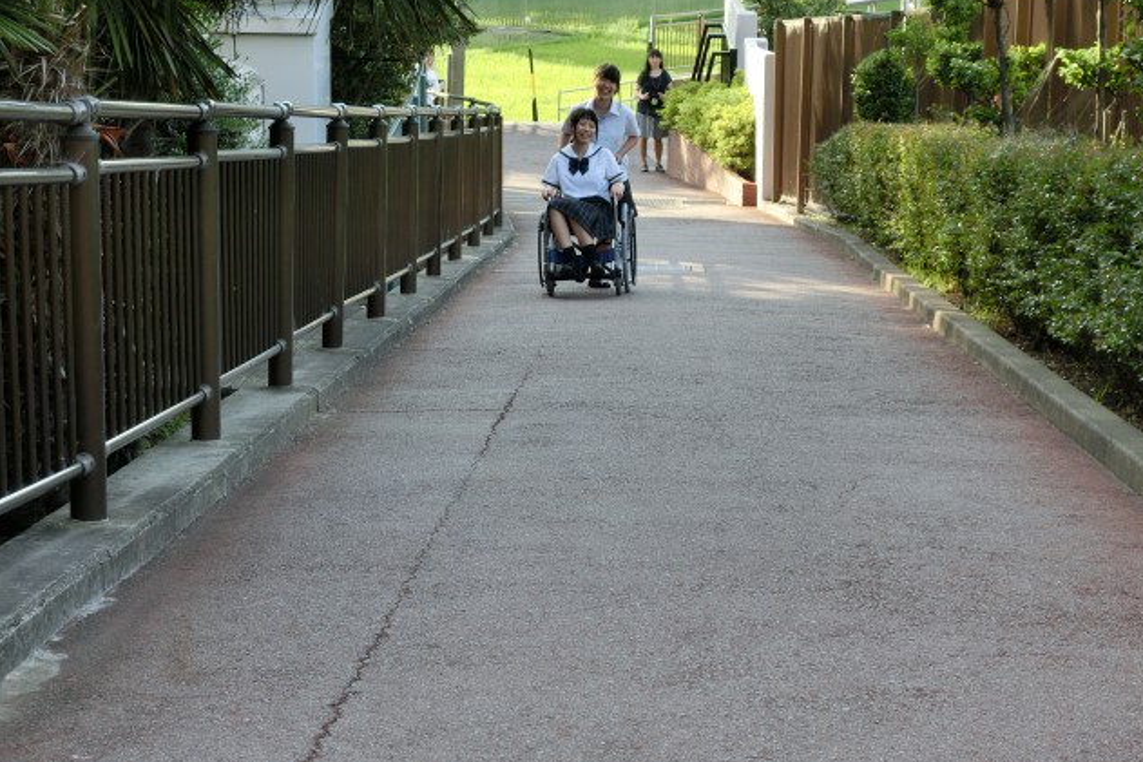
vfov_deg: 14.1
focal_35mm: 97
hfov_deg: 21.0
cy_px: 384
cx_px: 578
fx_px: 3080
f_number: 4.2
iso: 100
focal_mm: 16.3
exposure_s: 1/125
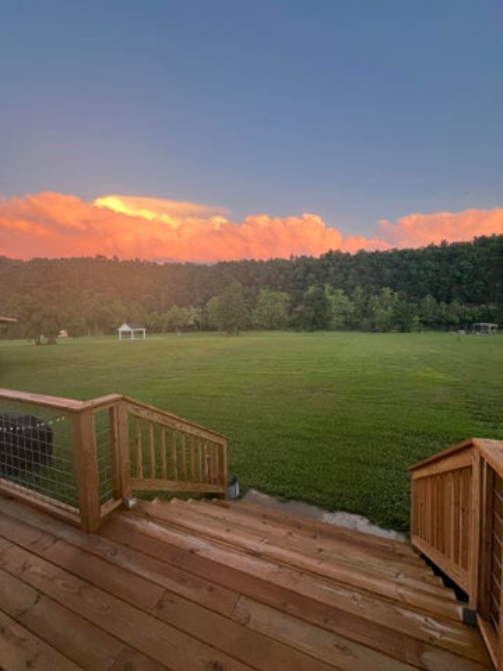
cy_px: 336
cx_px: 252
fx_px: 252
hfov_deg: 89.9
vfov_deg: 106.2
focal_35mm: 13
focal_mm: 1.57
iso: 125
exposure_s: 1/99
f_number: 1.8
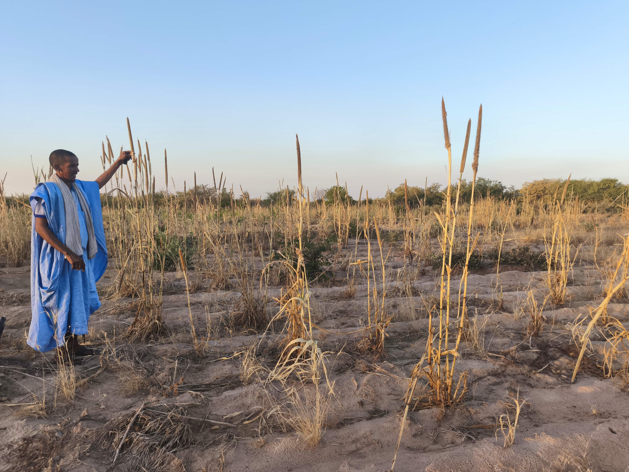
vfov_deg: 58.9
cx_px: 314
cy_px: 236
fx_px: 418
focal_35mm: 23
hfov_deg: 73.9
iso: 80
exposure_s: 1/381
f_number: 1.7
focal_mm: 5.35
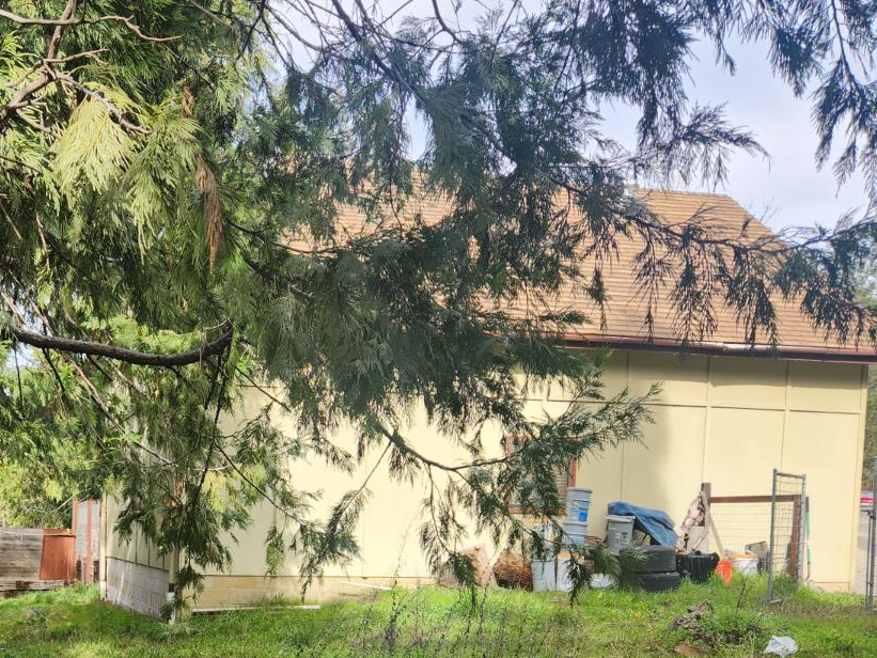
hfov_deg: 43.1
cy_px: 560
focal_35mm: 42
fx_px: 1064
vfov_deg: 33.0
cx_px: 200
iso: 20
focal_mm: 5.4
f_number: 1.8
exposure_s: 1/329
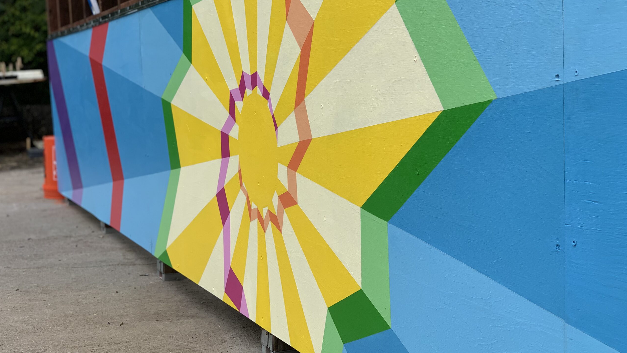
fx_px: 948
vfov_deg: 21.1
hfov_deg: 36.6
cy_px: 160
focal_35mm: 57
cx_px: 314
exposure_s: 1/1332
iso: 16
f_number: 2.4
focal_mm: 6
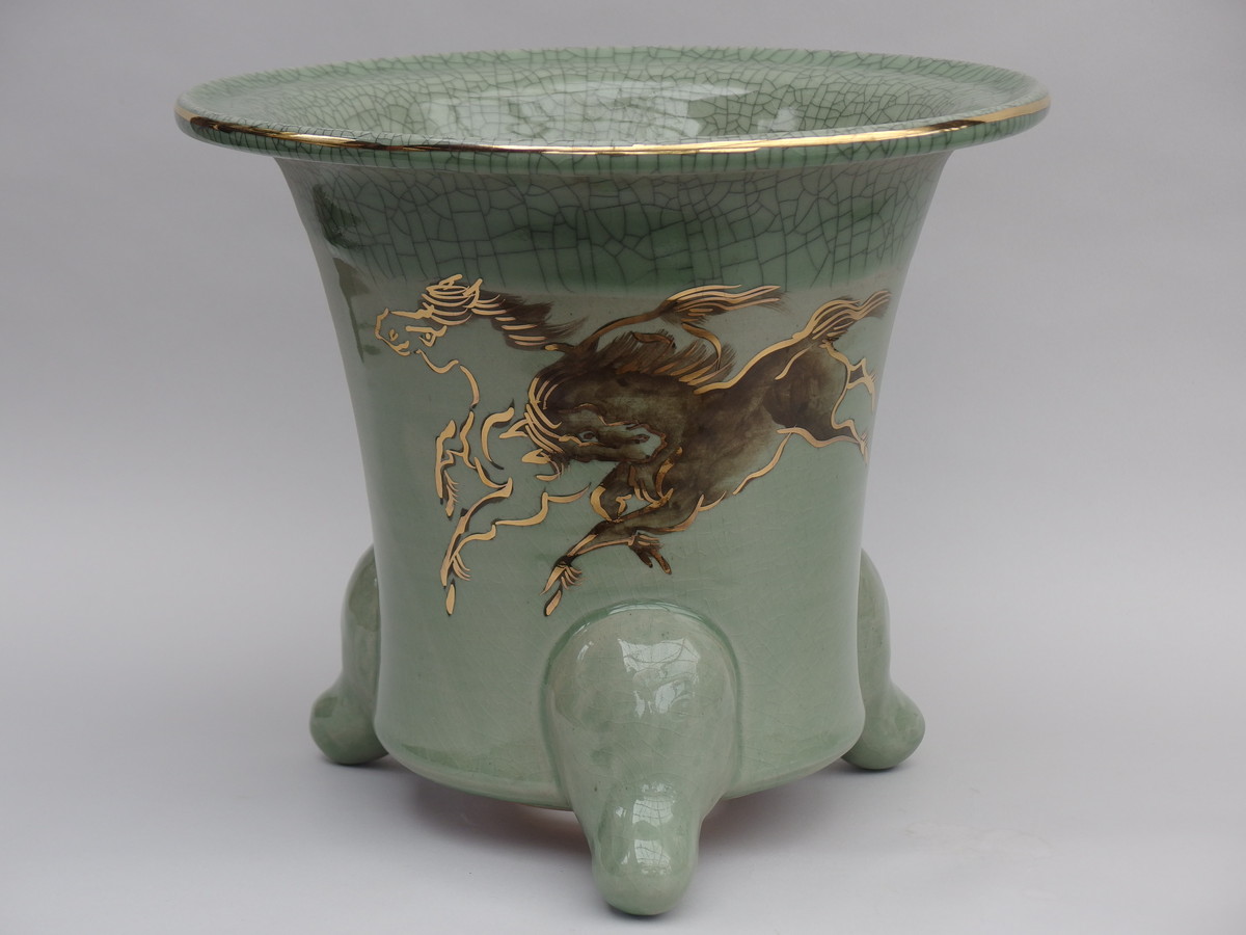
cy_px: 468
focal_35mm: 85
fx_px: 3060
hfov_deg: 23.0
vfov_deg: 17.4
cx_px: 623
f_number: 2.8
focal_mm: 18.2
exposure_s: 1/160
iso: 100
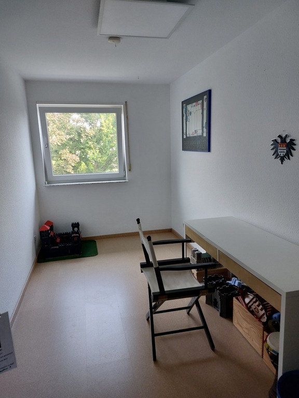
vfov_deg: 69.4
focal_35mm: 25
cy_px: 199
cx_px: 150
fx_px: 288
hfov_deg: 54.9
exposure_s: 1/50
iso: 125
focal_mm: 5.23
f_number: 1.8
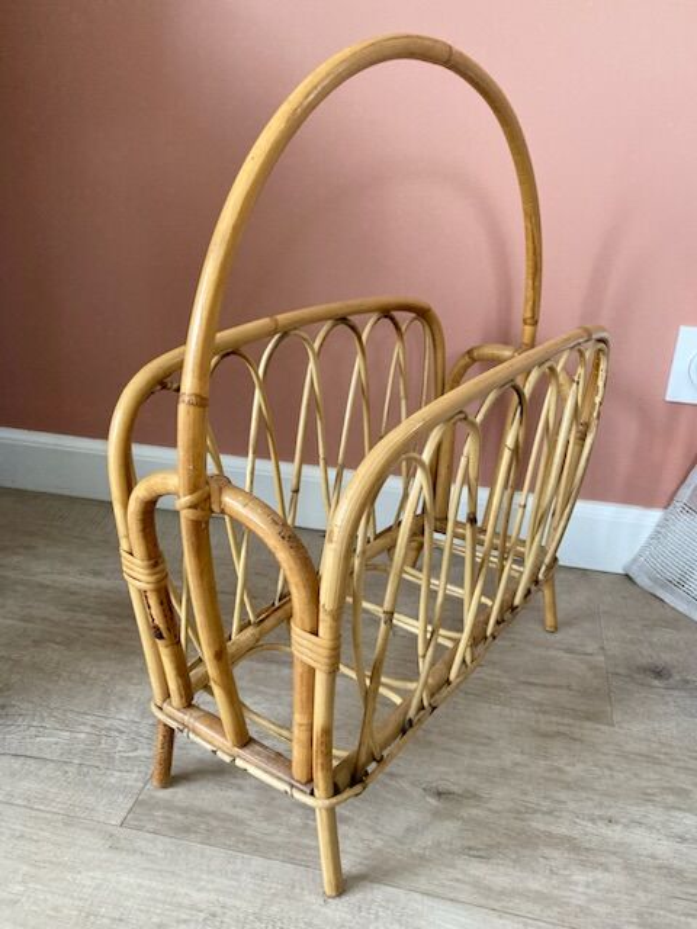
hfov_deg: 49.7
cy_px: 464
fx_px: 752
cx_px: 348
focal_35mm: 28
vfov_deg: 63.4
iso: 320
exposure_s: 1/46
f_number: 1.8
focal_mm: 3.99
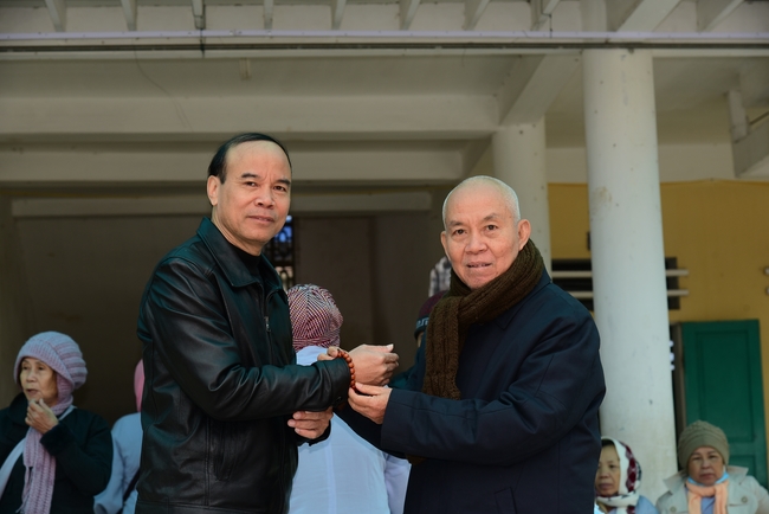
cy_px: 257
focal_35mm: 82
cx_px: 384
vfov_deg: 16.7
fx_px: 1752
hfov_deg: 24.8
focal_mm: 82
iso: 320
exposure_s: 1/100
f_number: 6.3
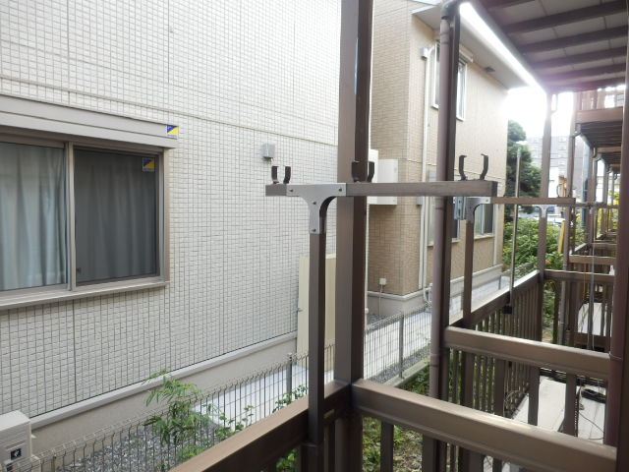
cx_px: 314
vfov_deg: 56.8
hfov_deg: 71.6
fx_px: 436
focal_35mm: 24
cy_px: 236
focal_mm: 4.2
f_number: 3
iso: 80
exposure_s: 1/30
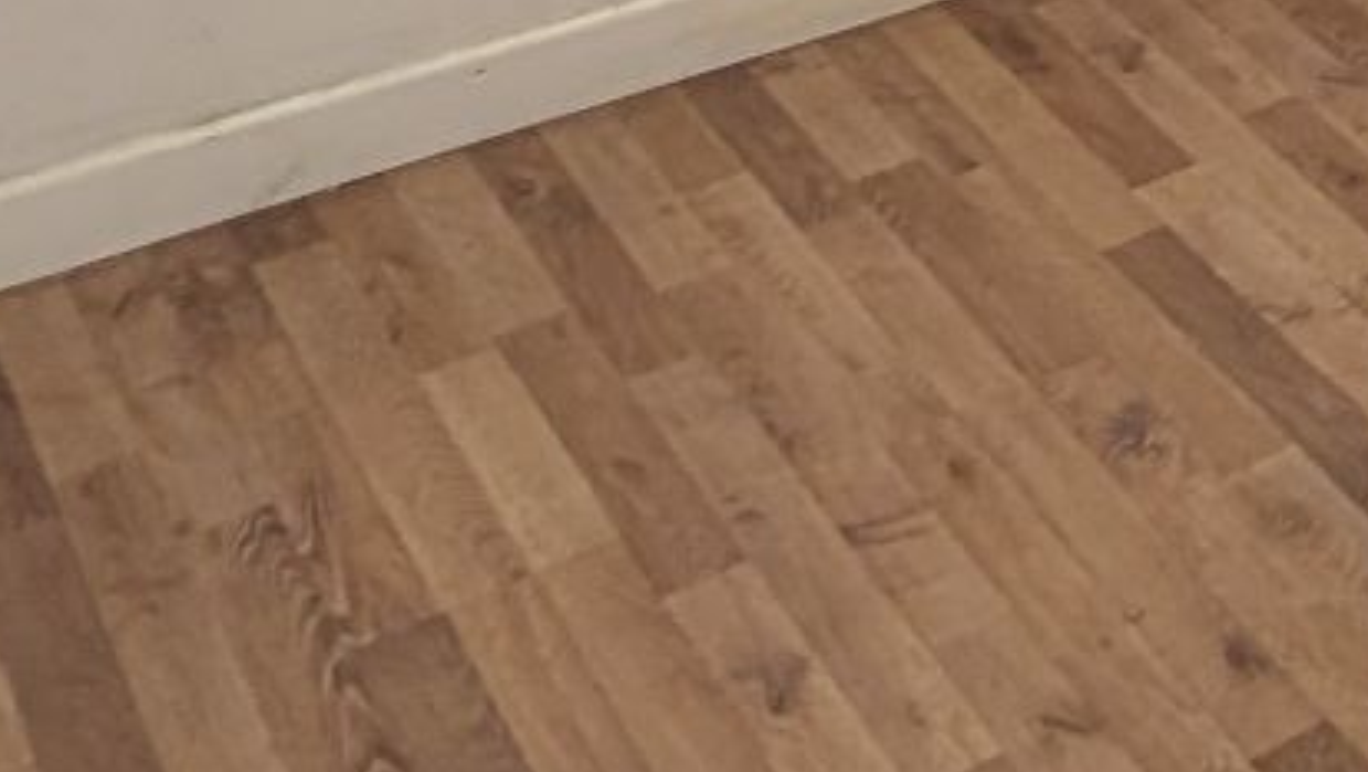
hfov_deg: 24.0
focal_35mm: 76
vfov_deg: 14.1
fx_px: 2759
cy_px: -621
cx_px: 1838
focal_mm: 2.23
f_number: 1.95
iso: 202
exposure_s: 1/23.8
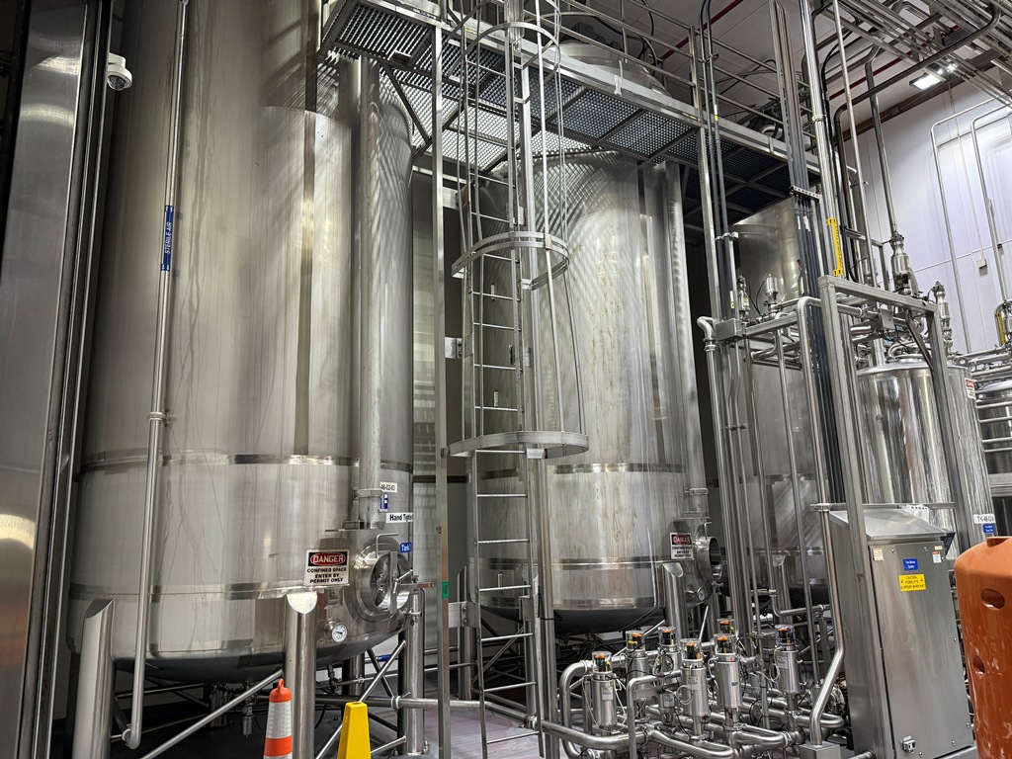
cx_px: 506
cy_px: 380
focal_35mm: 24
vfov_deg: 56.8
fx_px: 702
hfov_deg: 71.6
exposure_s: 1/60
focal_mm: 6.76
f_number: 1.78
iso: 250
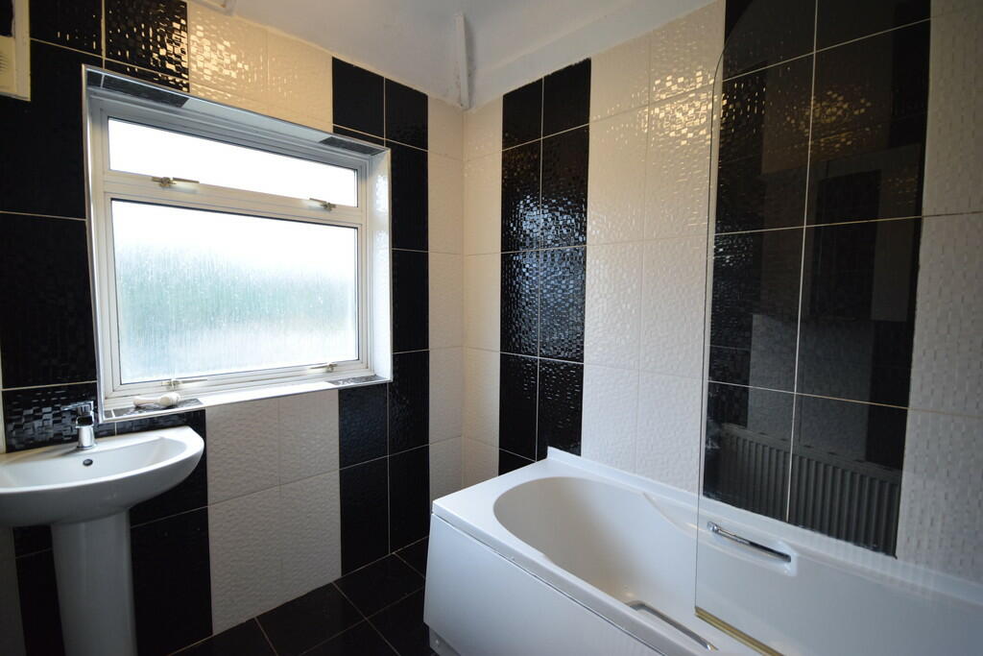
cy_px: 328
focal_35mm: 15
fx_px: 410
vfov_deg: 77.3
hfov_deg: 100.4
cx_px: 492
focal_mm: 10
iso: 1250
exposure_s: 1/80
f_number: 4.5
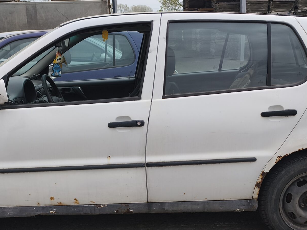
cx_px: 141
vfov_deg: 29.4
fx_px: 434
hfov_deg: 38.9
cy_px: 159
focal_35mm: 49
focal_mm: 6.14
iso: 50
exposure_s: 1/1044
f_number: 1.65
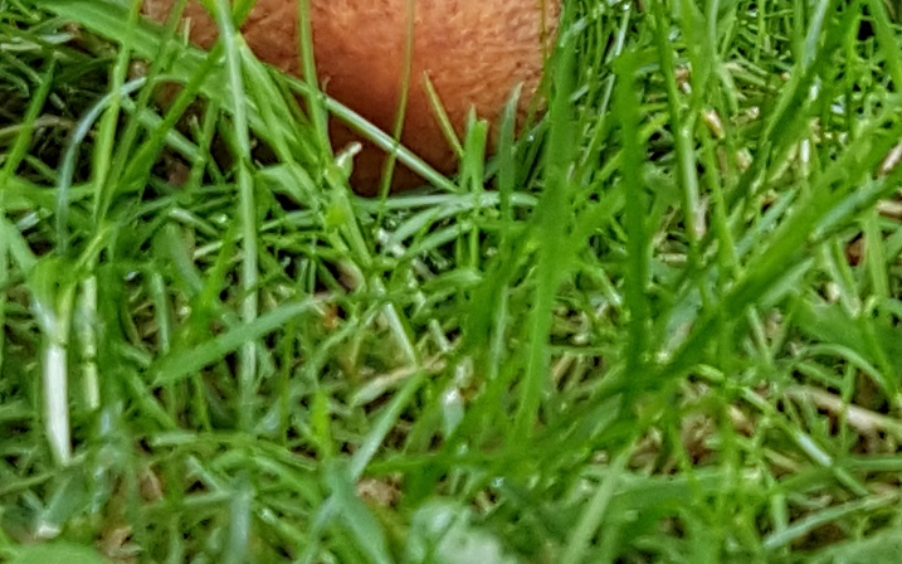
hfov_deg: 13.4
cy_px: -595
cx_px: 723
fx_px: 3810
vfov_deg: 8.0
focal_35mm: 155
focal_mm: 4.2
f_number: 1.7
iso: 50
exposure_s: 1/189
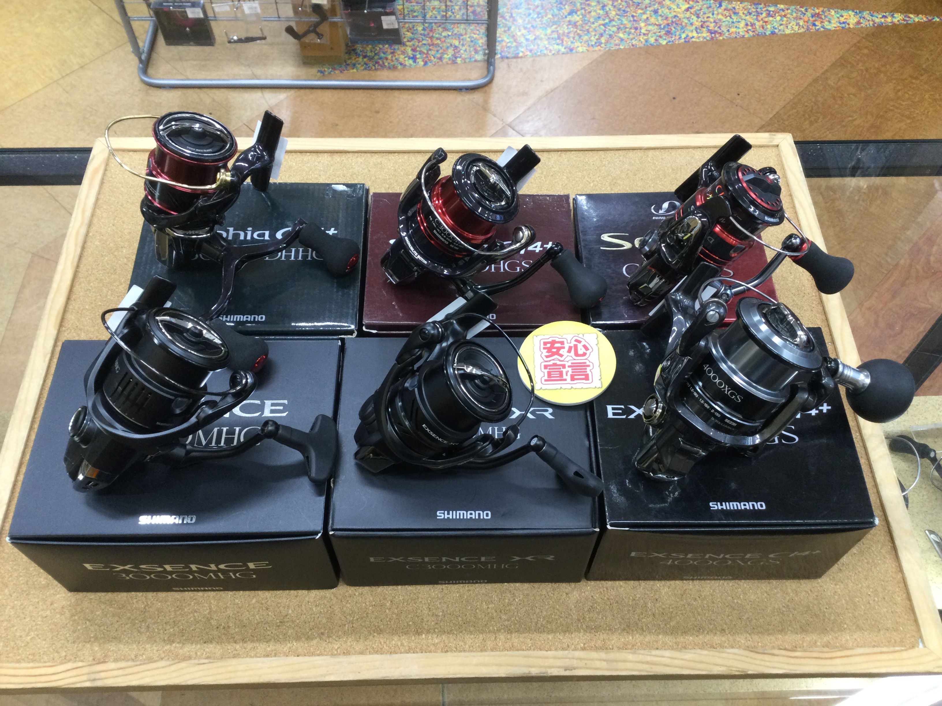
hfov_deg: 58.4
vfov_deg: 45.4
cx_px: 471
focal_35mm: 31
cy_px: 353
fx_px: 844
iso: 80
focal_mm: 3.3
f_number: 2.4
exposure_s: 1/30
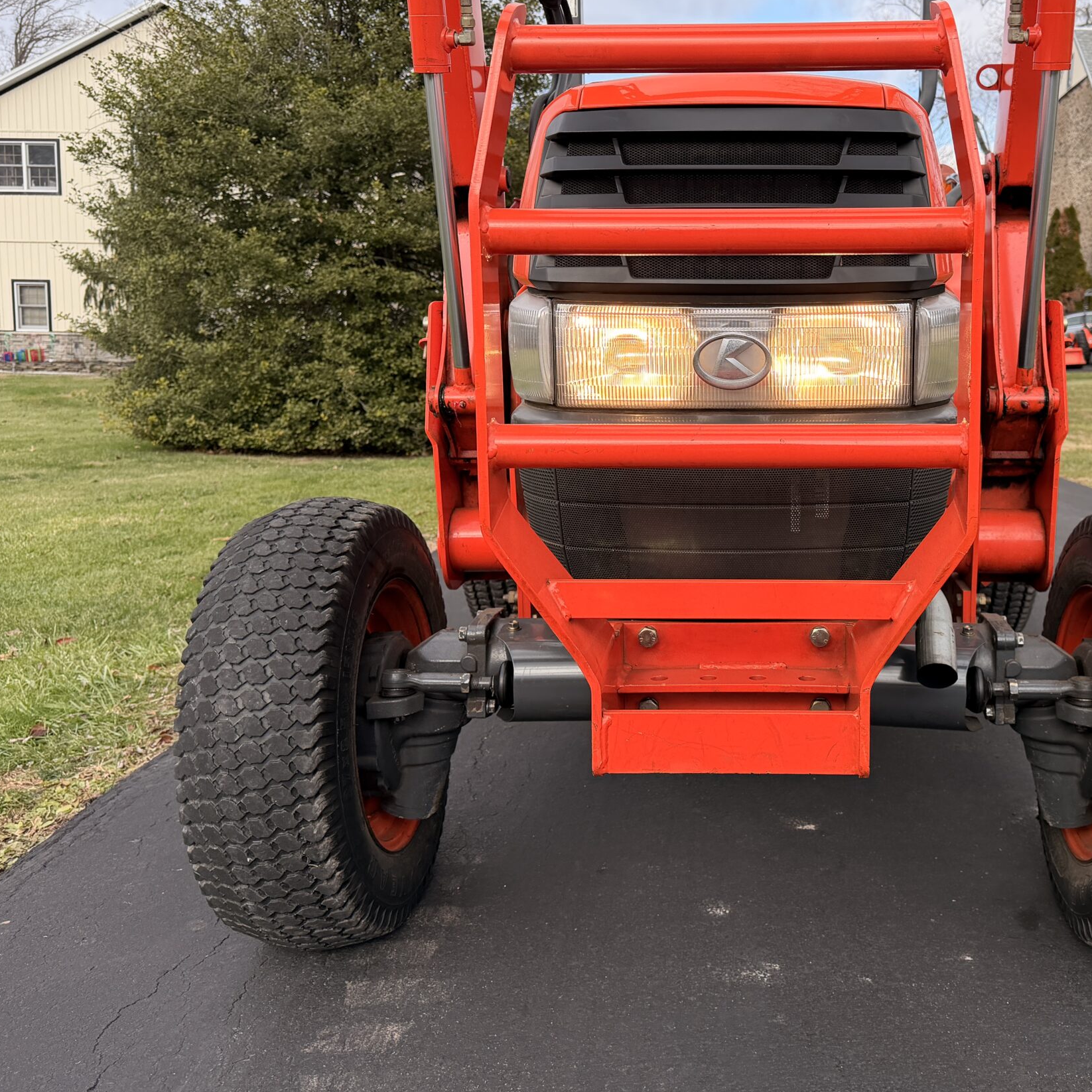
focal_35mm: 33
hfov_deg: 48.7
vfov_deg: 49.6
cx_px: 747
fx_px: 1178
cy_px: 470
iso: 100
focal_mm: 6.76
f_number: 1.78
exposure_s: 1/955
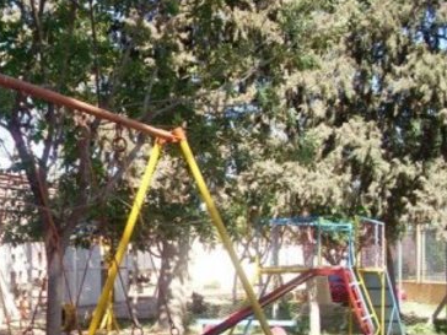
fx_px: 839
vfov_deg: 22.2
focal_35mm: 65
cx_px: 133
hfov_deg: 29.5
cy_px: 285
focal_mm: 6.2
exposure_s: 1/478
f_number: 2.8
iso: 50
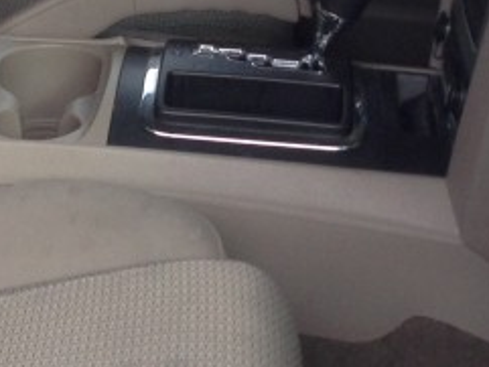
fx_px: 1979
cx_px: 112
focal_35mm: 140
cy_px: -71
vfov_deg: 10.4
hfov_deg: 14.0
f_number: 2.4
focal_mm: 4.13
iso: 50
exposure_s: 1/151
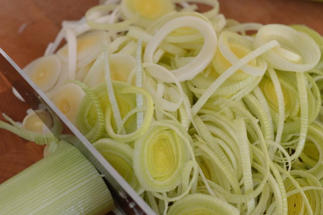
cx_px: 163
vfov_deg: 19.4
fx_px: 628
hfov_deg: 28.9
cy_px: 98
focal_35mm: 70
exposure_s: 1/125
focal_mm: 40
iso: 360
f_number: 5.6
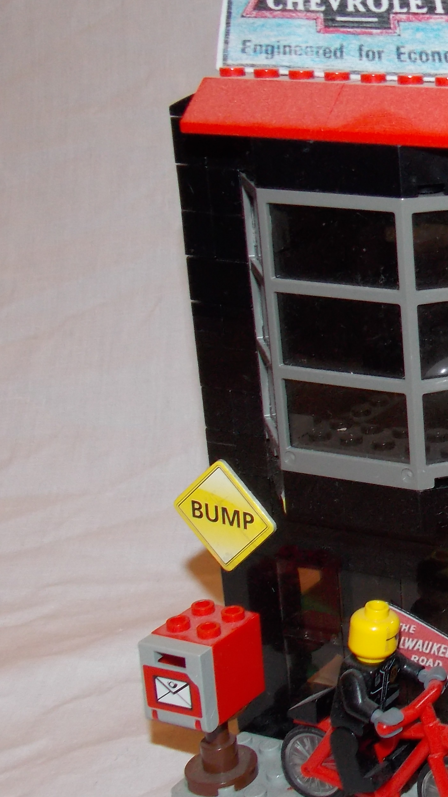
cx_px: 675
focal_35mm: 60
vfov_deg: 34.9
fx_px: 1267
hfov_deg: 17.9
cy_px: 368
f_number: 3.3
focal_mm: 5.3
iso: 200
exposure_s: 1/30
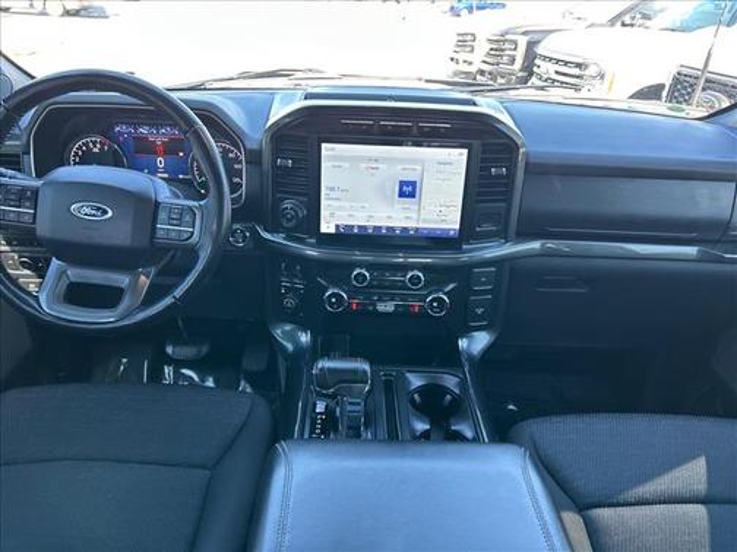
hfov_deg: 67.3
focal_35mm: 26
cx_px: 368
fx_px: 554
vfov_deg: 53.1
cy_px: 276
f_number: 1.5
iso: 100
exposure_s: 1/121
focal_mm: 5.7
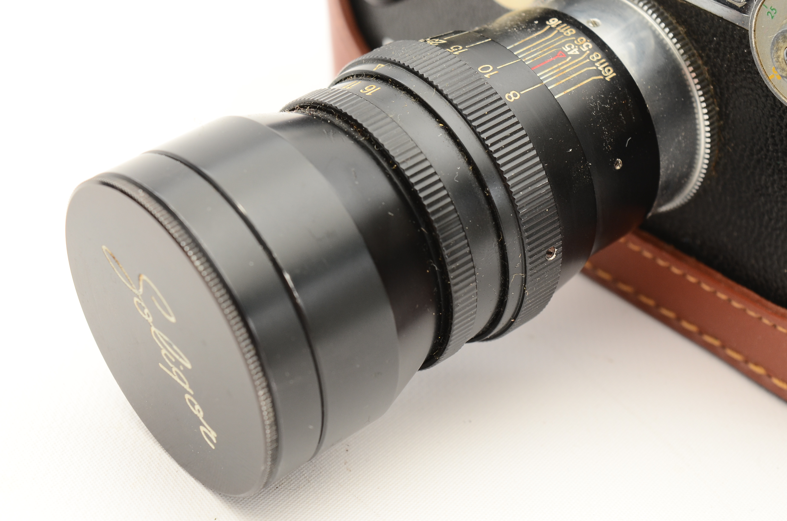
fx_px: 1702
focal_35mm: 78
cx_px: 394
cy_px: 260
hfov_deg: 26.0
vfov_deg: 17.4
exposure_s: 1/60
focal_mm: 52
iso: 320
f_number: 10
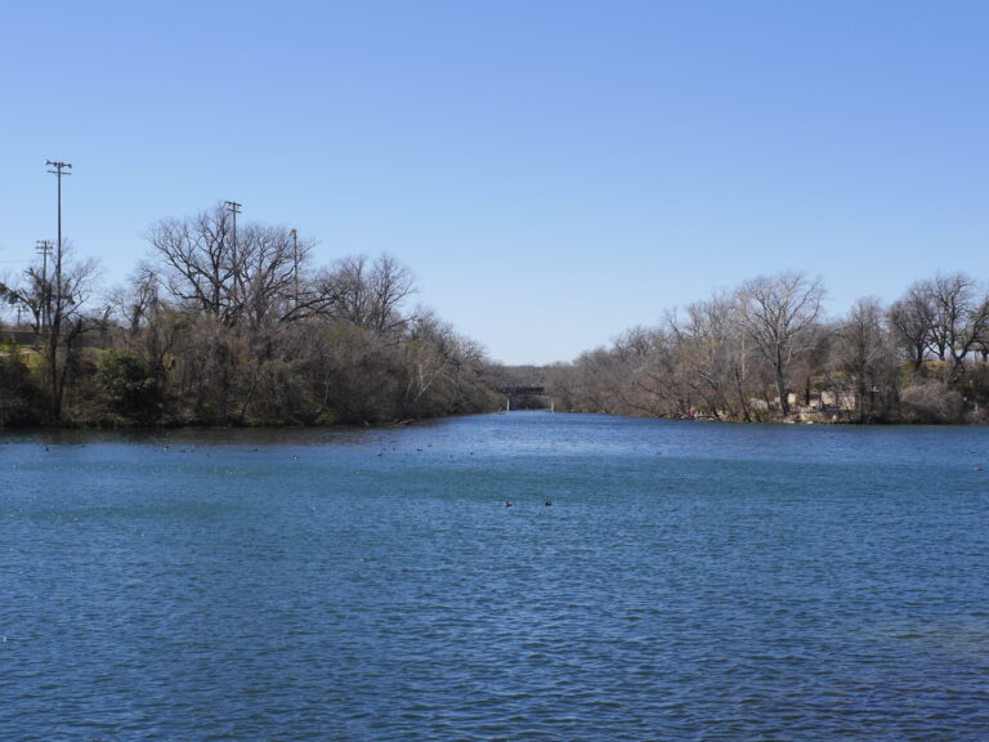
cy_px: 371
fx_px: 1429
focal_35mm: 50
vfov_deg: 29.1
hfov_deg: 38.2
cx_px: 494
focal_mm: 25
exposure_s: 1/1000
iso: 200
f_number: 5
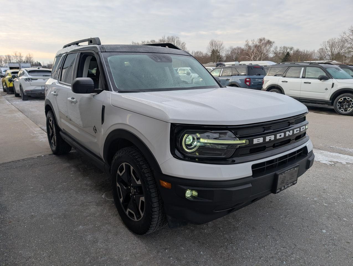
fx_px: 245
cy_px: 133
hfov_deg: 71.5
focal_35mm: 24
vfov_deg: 56.9
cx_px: 176
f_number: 1.68
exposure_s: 1/606
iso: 21
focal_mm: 6.9
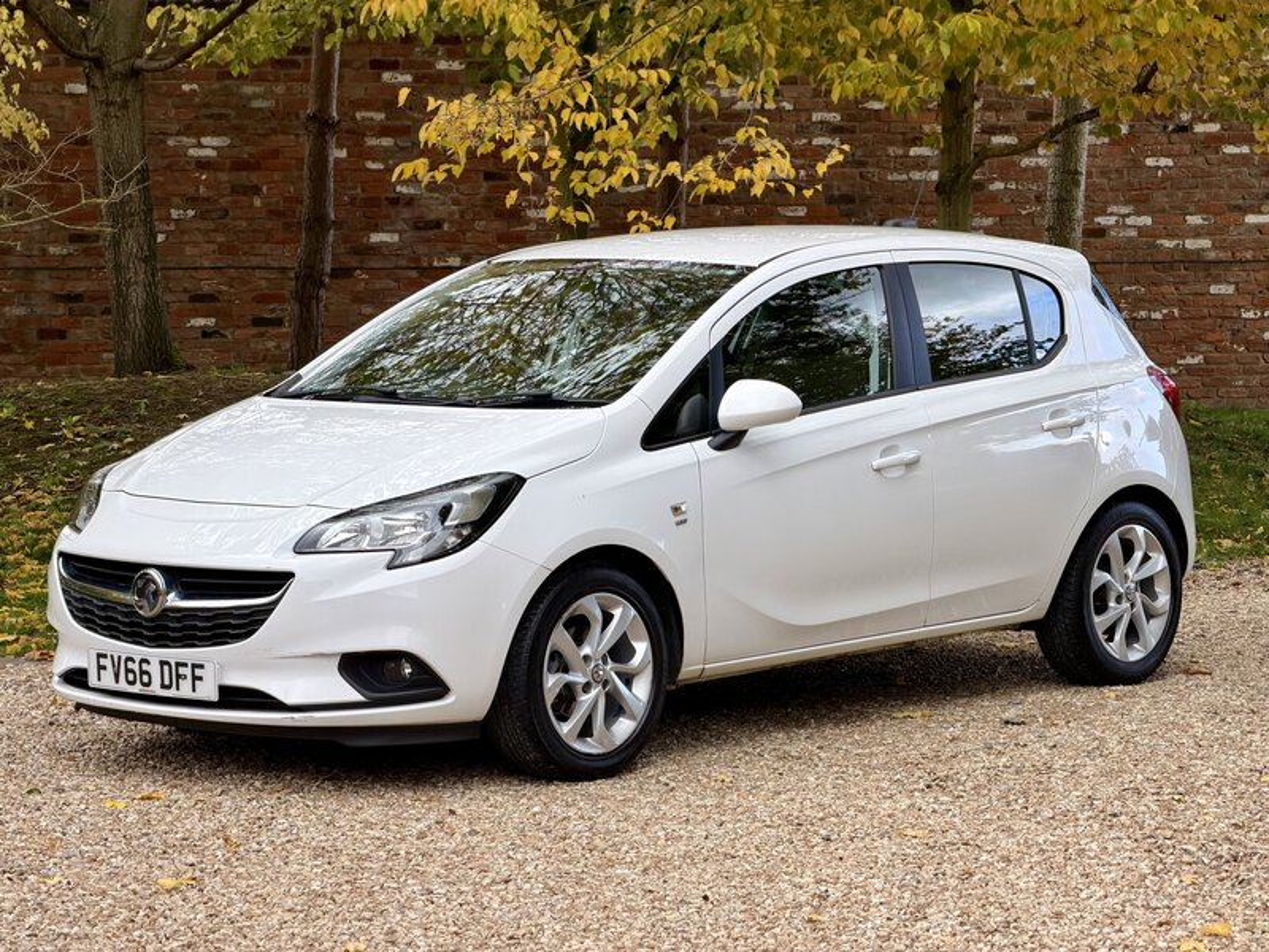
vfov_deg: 14.8
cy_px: 476
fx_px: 3666
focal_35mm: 100
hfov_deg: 19.6
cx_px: 634
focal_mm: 16.89
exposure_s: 1/121
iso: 50
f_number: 2.8
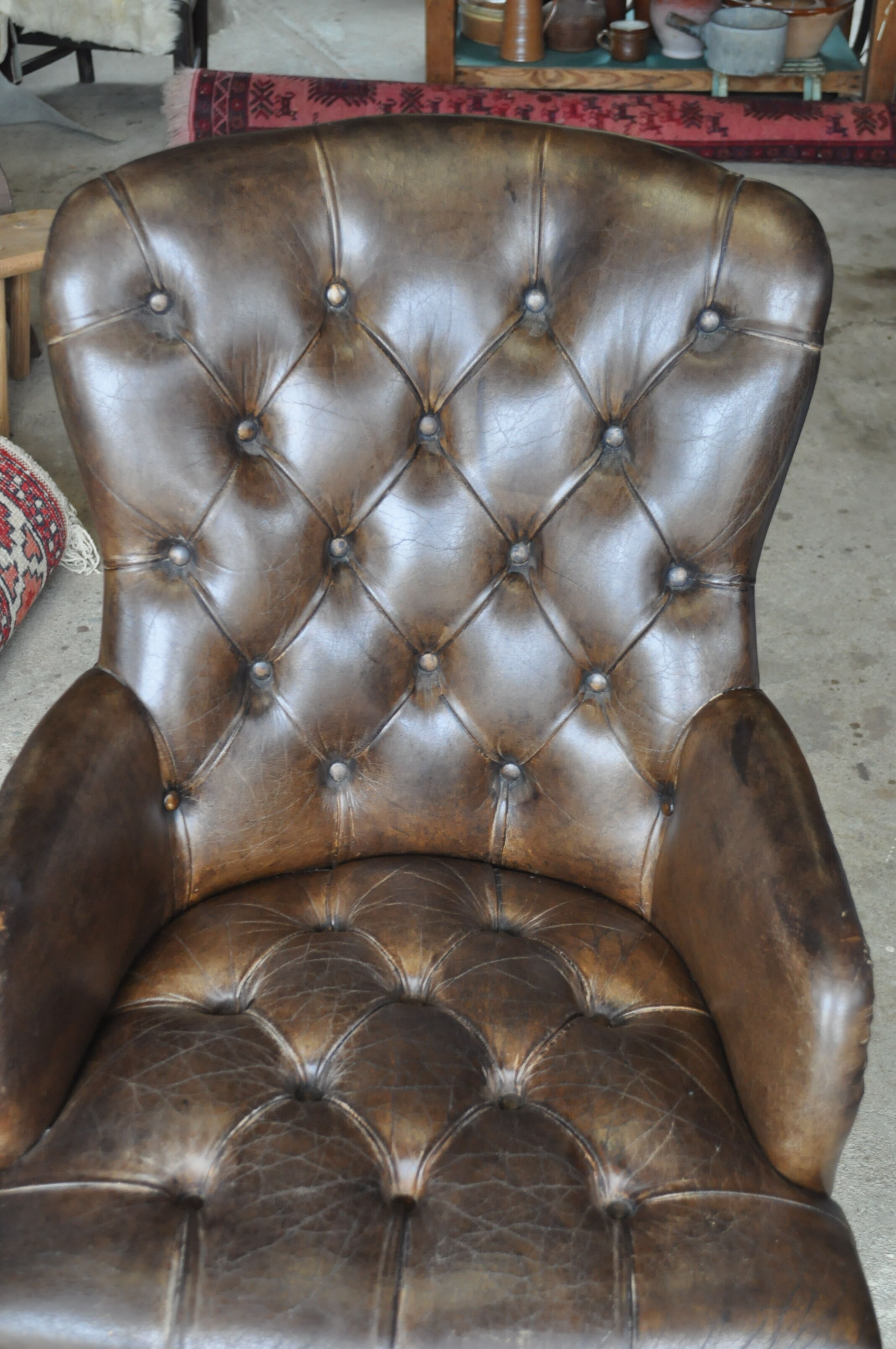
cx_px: 448
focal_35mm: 48
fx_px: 1797
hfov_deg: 28.0
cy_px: 674
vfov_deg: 41.2
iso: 900
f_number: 4.8
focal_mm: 32
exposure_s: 1/30
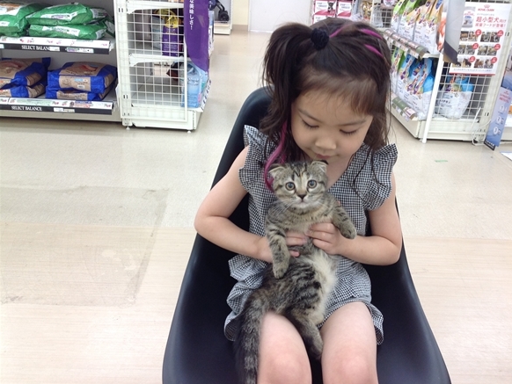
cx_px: 263
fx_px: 533
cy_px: 195
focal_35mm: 36
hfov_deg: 51.3
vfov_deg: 39.7
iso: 50
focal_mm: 4.28
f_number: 2.4
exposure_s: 1/20
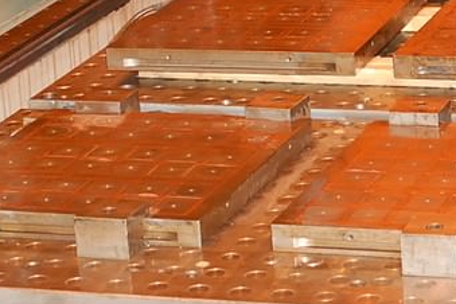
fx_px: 2292
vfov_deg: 7.5
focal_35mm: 181
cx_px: 418
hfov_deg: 11.3
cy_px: -71
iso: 1600
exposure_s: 1/60
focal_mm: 40
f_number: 5.3
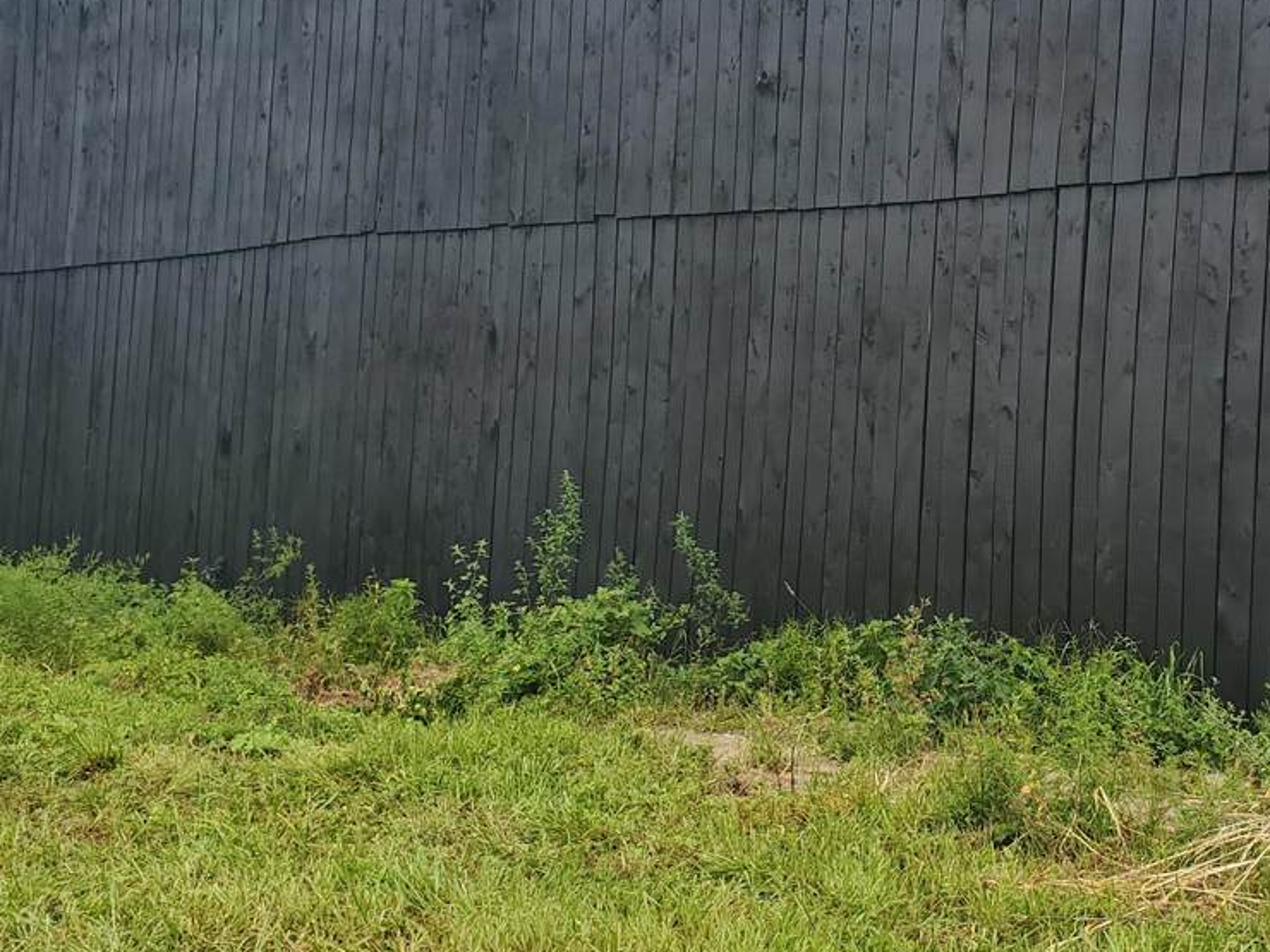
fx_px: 1651
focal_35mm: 45
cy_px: 386
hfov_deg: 41.1
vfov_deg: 32.1
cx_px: 920
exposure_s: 1/789
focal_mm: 4.3
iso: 50
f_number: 2.4
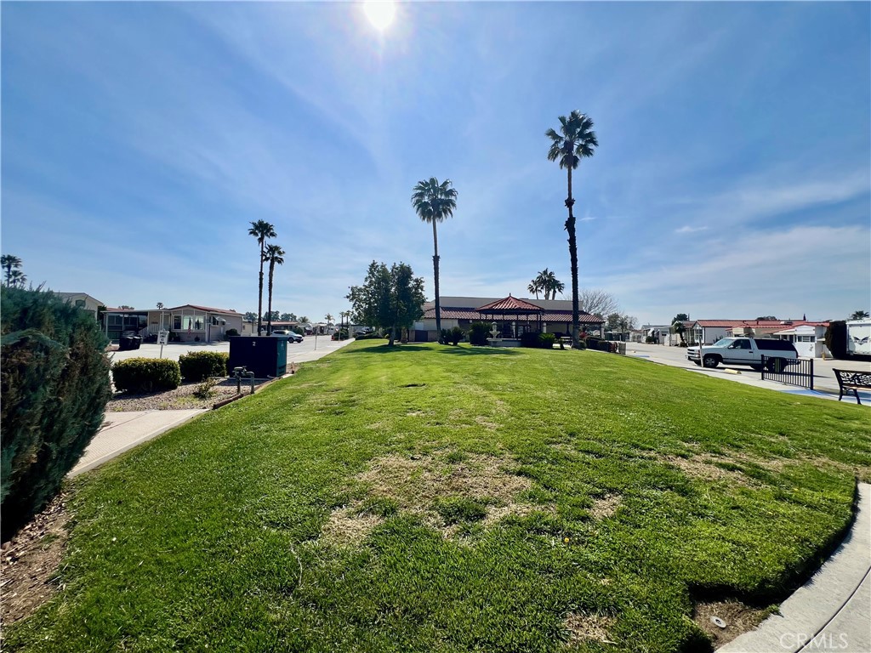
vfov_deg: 89.9
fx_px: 327
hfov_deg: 106.2
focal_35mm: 13
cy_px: 326
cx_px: 436
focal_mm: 1.57
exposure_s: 1/4785
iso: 32
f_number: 1.8
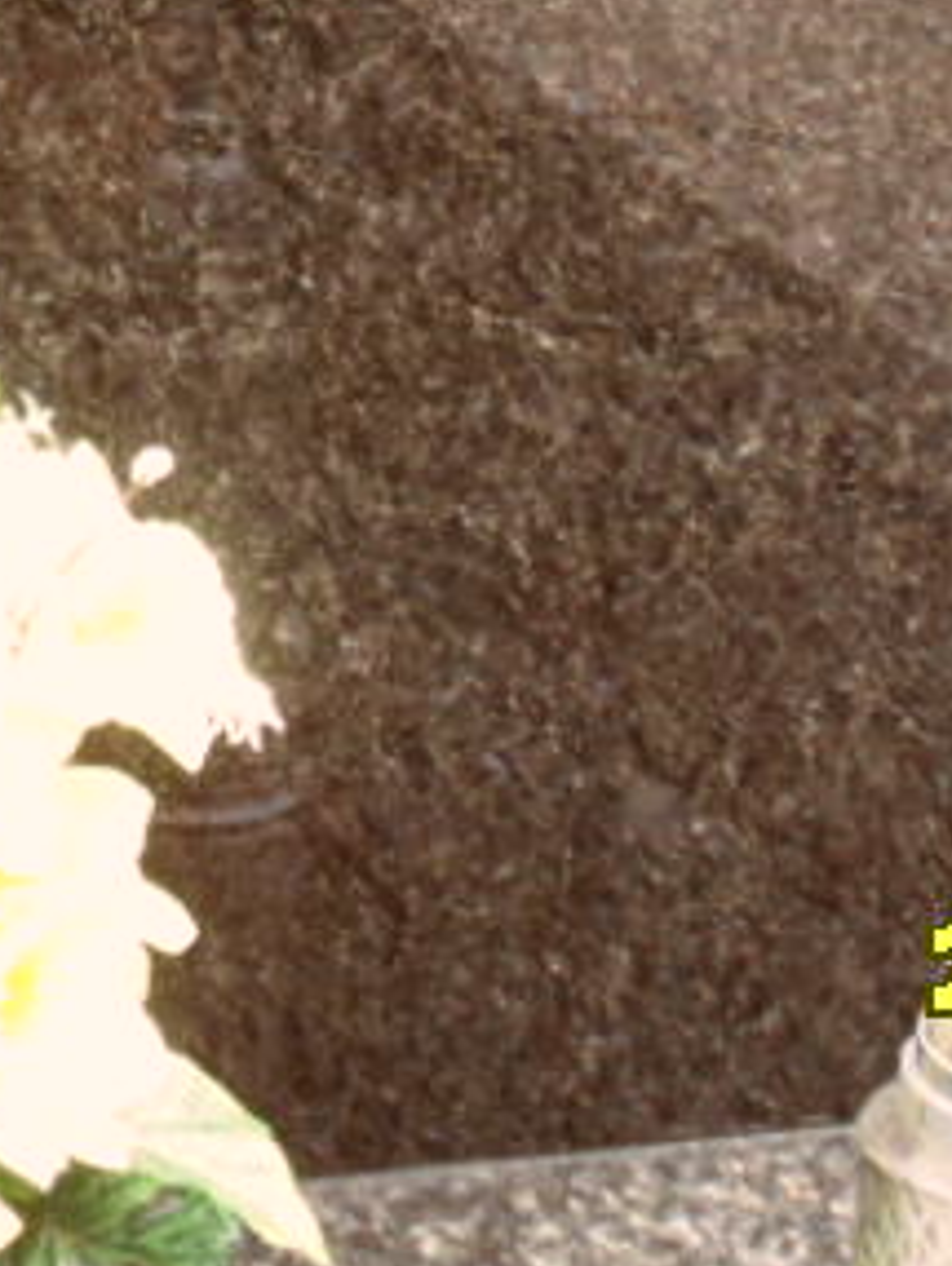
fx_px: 6554
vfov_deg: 10.8
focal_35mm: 179
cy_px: -381
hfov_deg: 8.2
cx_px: -421
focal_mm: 8.2
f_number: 3.8
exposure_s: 1/45
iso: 200
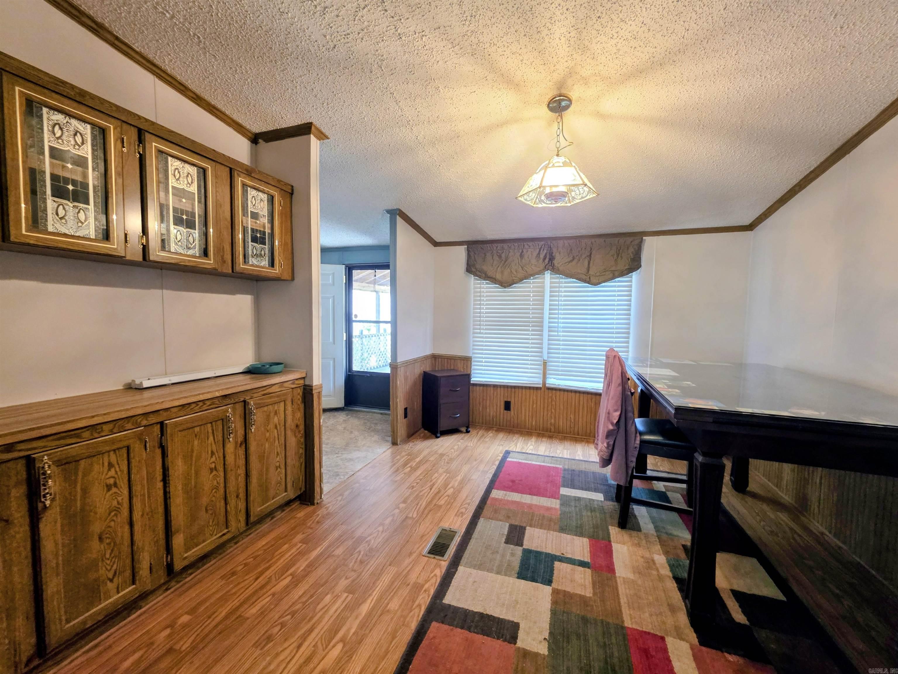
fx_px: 337
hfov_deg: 106.2
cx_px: 449
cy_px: 337
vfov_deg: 89.9
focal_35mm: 13
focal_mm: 2.2
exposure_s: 1/60
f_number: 1.9
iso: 250
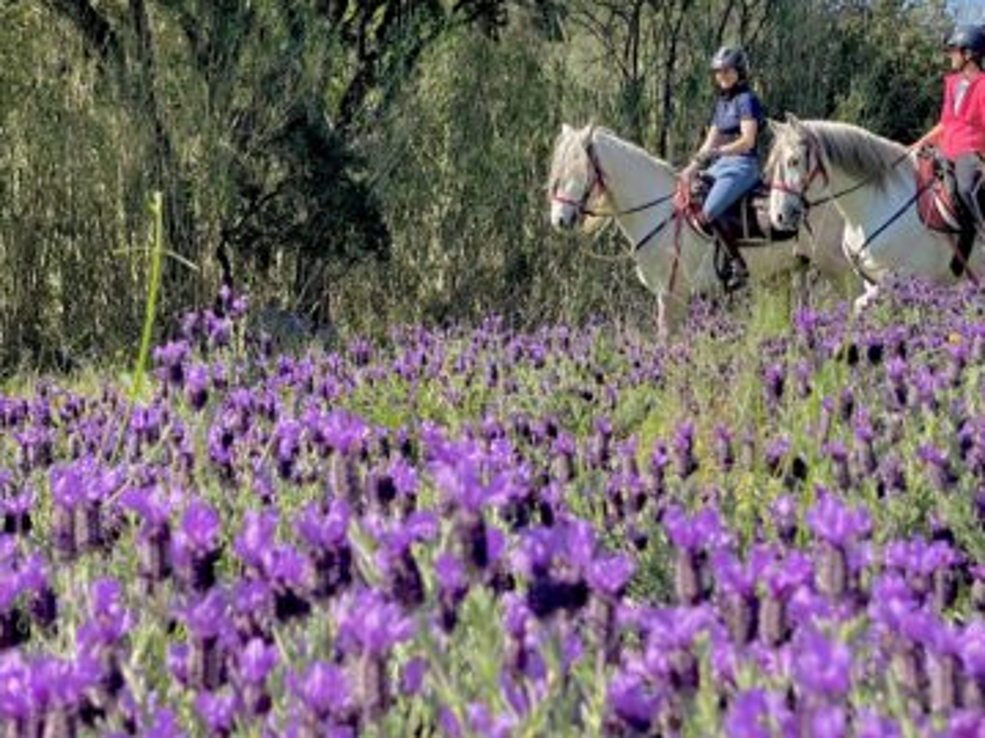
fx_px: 2475
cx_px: 461
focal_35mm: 87
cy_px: 436
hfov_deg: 22.5
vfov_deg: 17.0
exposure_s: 1/1020
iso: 20
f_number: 2
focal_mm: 6
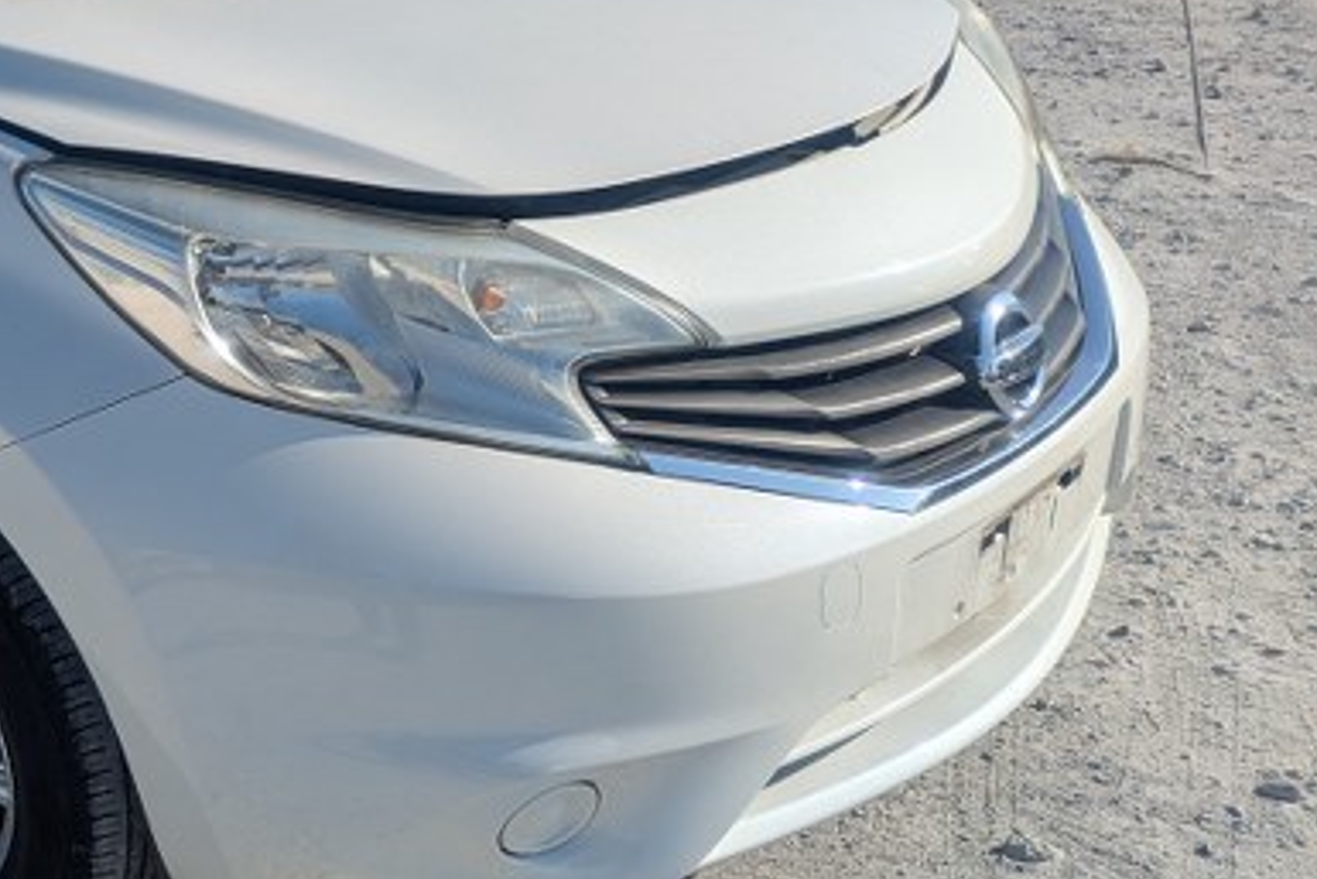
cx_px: 101
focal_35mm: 54
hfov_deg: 34.5
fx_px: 1976
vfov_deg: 25.1
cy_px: 400
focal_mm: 5.43
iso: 48
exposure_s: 1/3953
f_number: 1.89
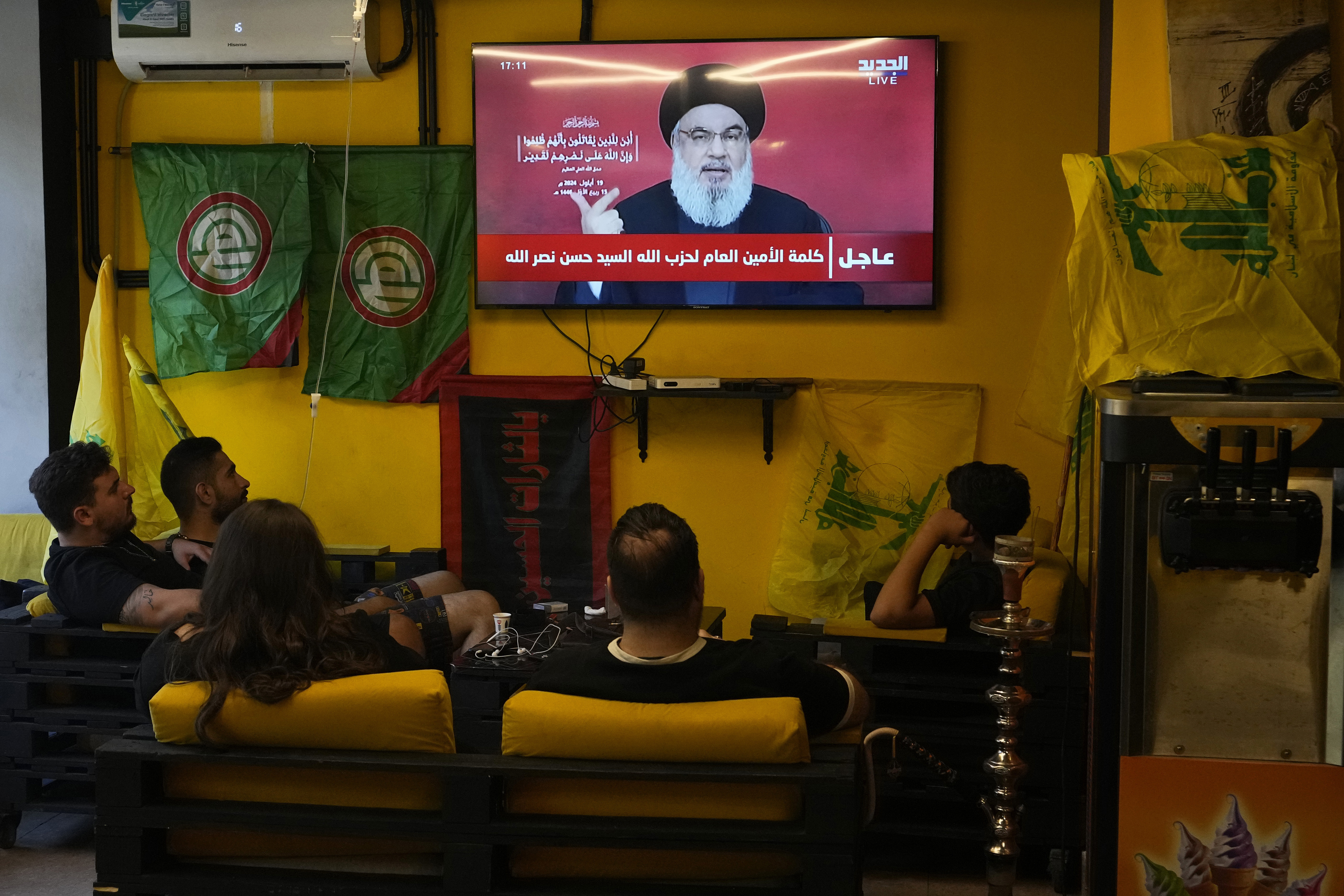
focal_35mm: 52
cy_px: 448
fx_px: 1941
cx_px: 672
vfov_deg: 26.0
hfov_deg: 38.2
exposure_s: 1/250
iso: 3200
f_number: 5
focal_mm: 35
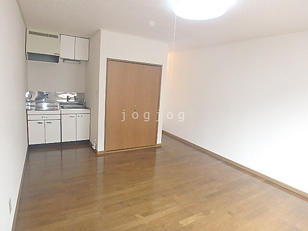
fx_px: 187
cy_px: 116
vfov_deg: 63.4
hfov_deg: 79.0
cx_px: 154
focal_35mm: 21
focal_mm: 3.7
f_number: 3.5
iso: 250
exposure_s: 1/30
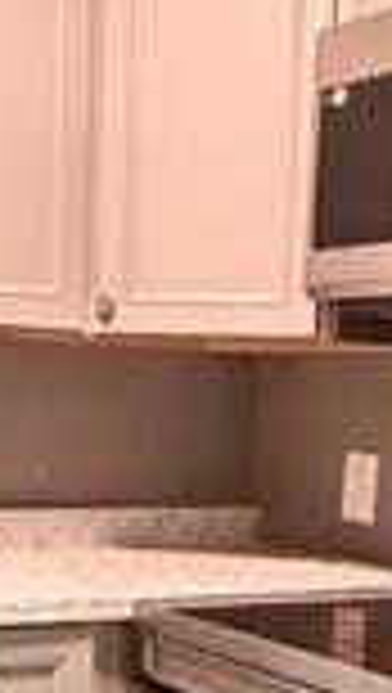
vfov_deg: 26.5
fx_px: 1400
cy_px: 670
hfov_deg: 15.9
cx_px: 162
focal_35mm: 76
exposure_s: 1/30
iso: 1600
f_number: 2.2
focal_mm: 2.22
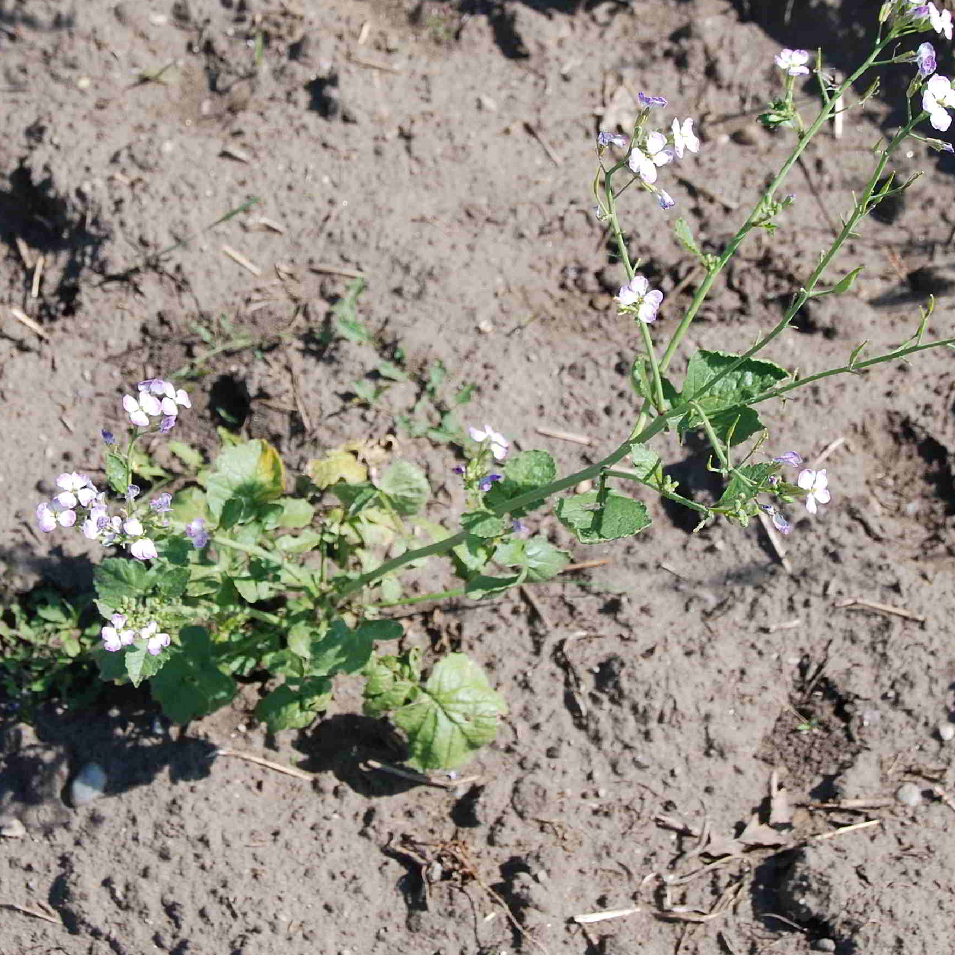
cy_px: 328
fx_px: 3088
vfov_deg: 17.5
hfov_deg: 17.6
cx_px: 452
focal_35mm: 99
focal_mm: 35
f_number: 7.1
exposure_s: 1/200
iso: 100
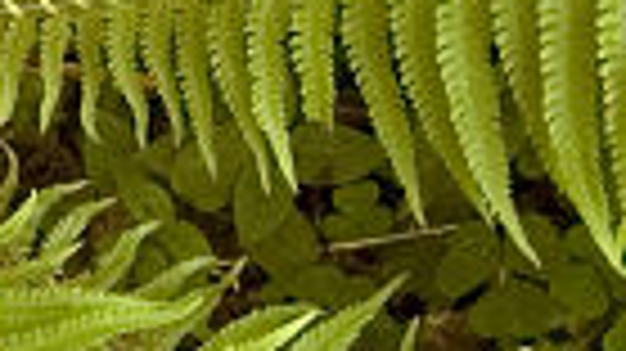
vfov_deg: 5.0
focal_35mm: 244
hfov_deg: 8.6
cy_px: 58
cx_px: -306
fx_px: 4048
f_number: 11
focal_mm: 24
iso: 200
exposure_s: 1/8
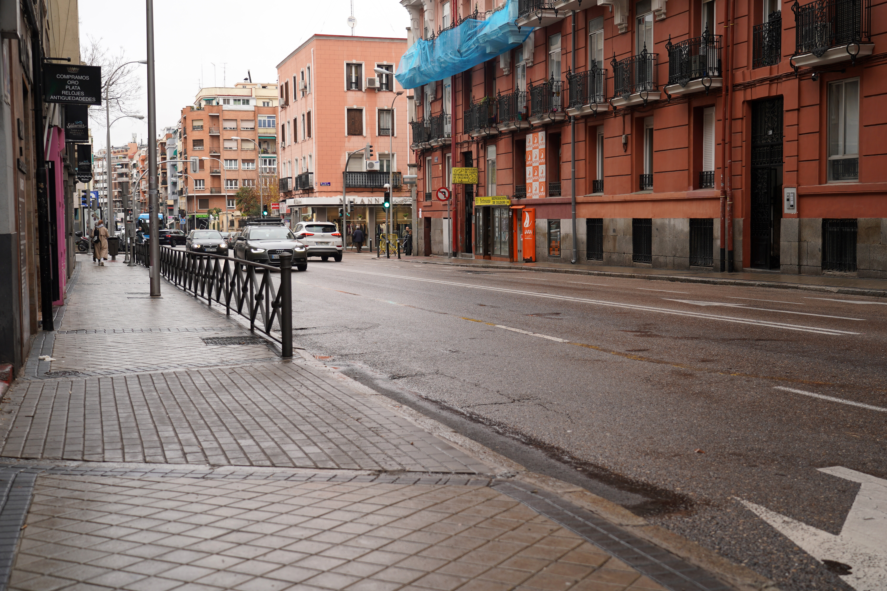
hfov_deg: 45.4
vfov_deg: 31.2
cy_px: 296
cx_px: 444
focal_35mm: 43
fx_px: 1059
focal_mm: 43
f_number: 4
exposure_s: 1/250
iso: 200
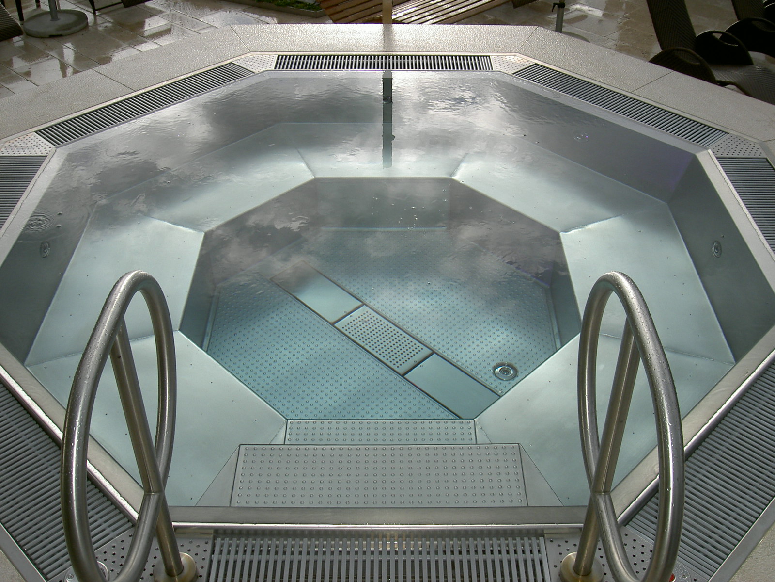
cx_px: 388
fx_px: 873
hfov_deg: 47.9
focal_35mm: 39
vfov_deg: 36.8
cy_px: 291
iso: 100
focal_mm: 8
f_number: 4.7
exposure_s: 1/278
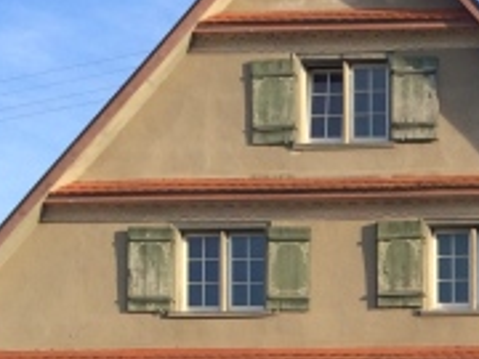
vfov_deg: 11.0
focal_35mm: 129
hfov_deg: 13.9
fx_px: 1785
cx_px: 812
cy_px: 572
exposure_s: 1/760
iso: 32
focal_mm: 4.15
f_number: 2.2
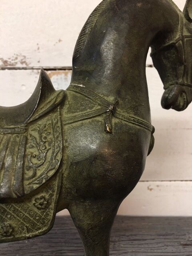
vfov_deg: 61.7
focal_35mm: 29
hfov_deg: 48.2
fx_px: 214
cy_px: 128
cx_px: 96
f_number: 2.2
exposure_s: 1/17
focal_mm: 4.15
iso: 50
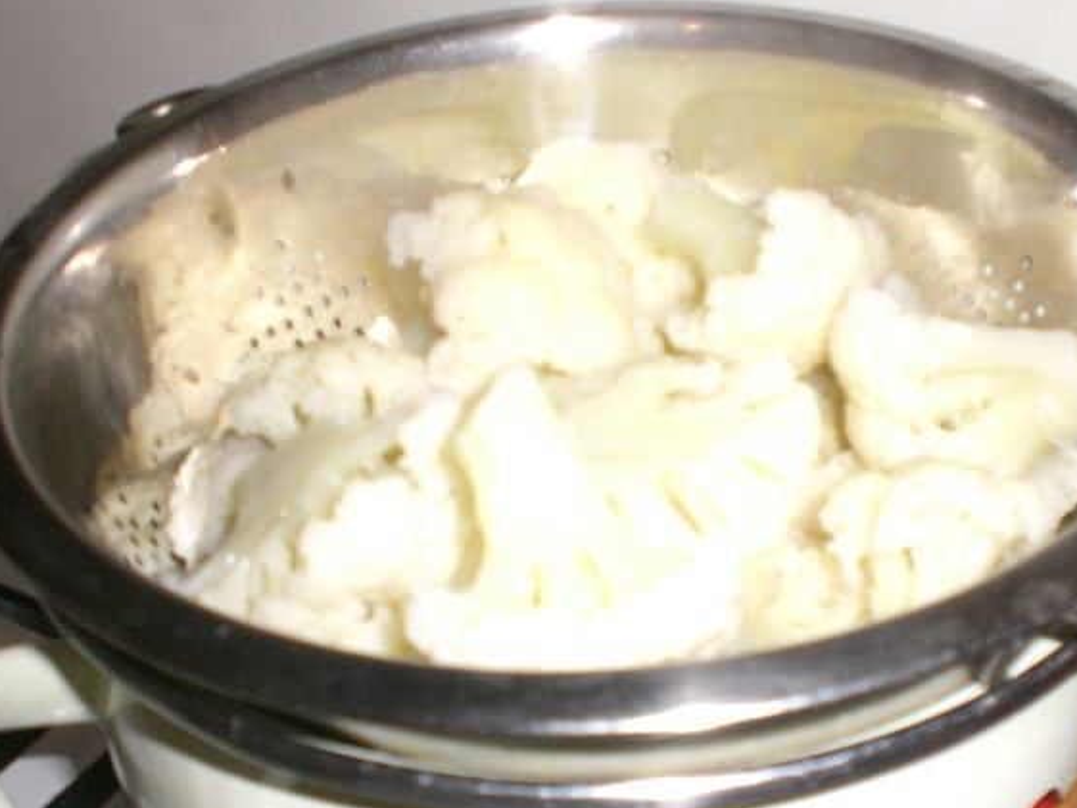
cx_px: 695
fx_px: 1618
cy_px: 455
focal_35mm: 52
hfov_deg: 36.5
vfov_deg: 28.0
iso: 200
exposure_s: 1/60
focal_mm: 6.3
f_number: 3.1
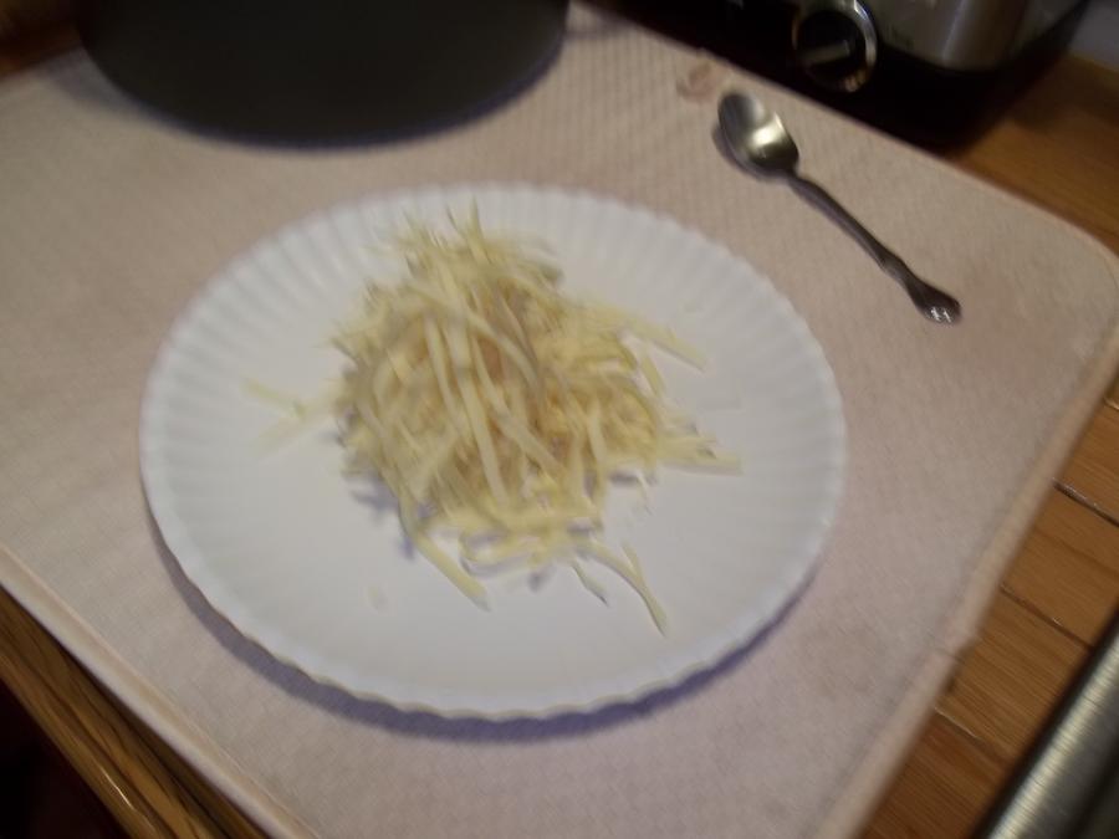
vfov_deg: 44.2
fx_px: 1034
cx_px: 560
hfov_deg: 56.8
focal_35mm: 32
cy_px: 420
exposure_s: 1/30
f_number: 2.9
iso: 64
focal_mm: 5.7
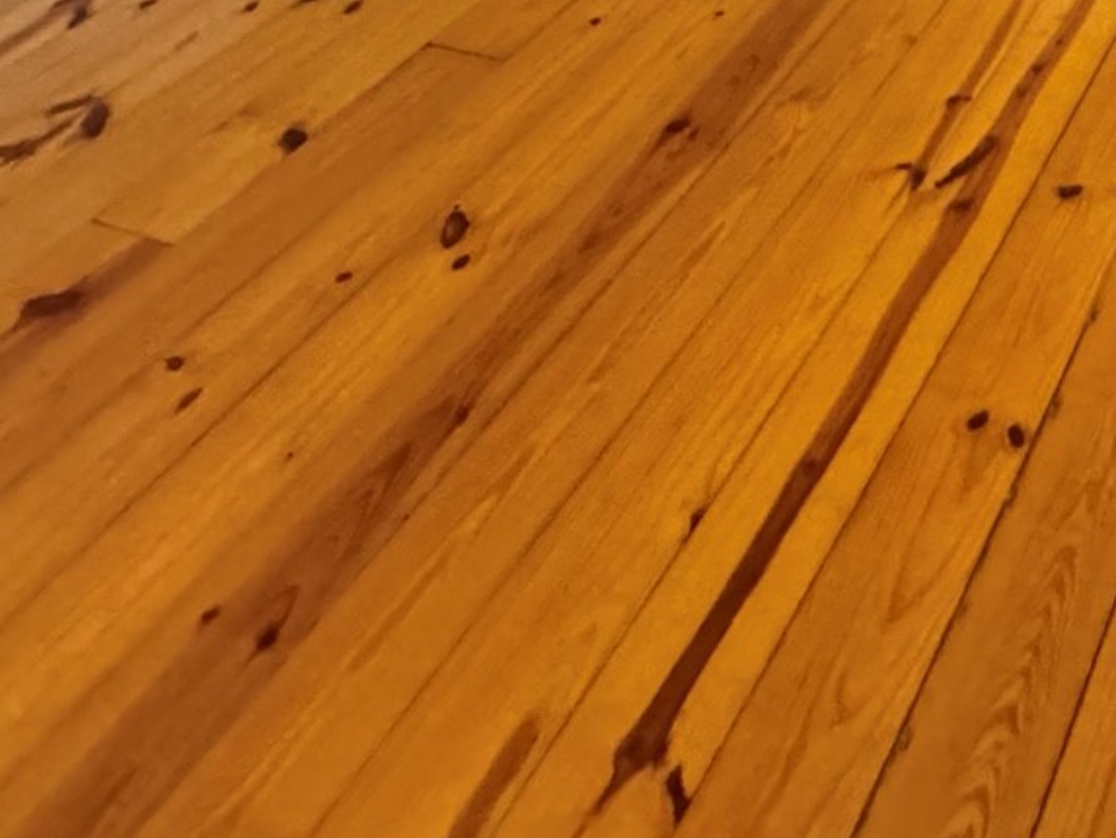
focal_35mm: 50
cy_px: -633
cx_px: 1061
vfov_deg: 20.9
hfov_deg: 35.3
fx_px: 1612
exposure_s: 1/60
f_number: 2.2
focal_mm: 2.22
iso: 1250
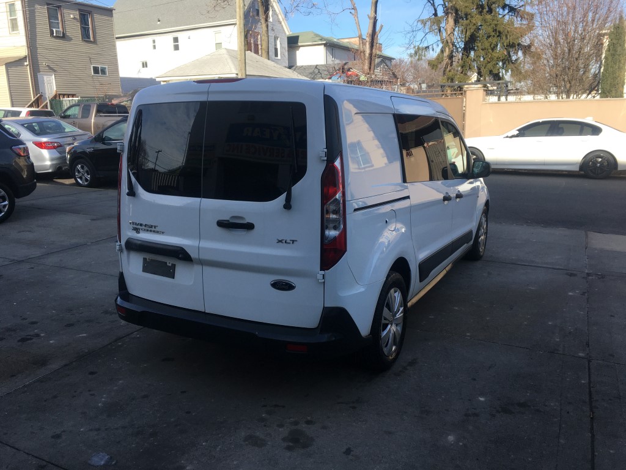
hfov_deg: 61.7
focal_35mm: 29
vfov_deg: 48.2
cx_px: 313
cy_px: 235
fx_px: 524
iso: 25
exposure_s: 1/746
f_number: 2.2
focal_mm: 4.15
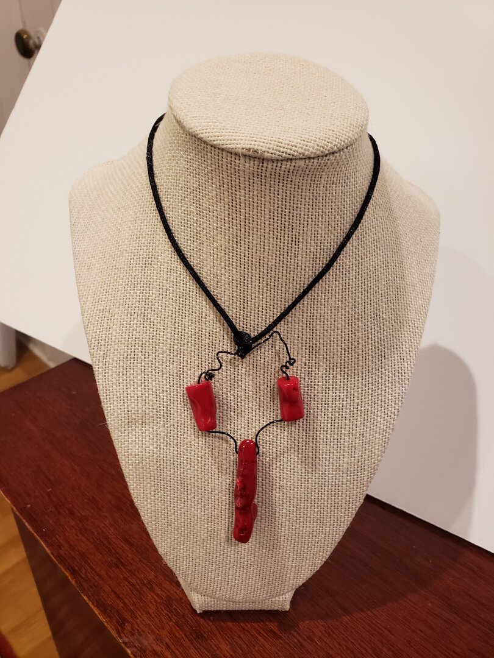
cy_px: 329
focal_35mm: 26
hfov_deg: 53.1
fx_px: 495
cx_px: 247
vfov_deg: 67.3
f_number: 2.4
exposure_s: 1/24
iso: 250
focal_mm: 4.3
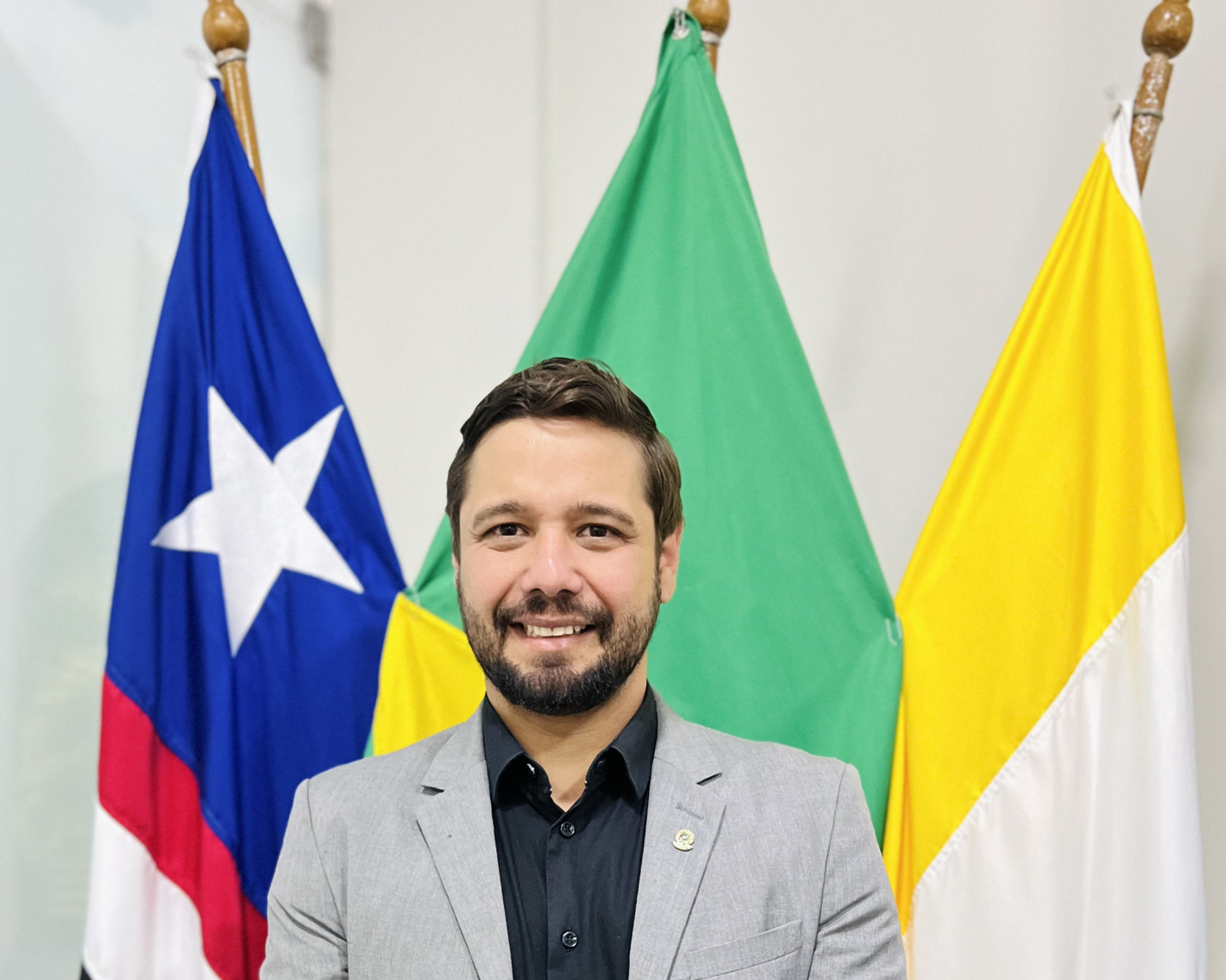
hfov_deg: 46.8
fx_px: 1415
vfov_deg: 37.1
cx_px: 592
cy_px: 757
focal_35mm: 39
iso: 500
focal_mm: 5.7
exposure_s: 1/60
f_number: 1.5
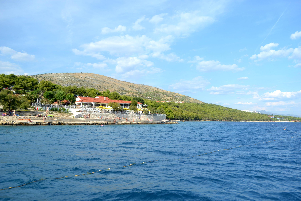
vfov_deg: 47.9
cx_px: 150
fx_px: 226
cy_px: 100
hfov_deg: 67.4
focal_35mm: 27
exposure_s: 1/160
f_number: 6.3
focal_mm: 18
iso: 100
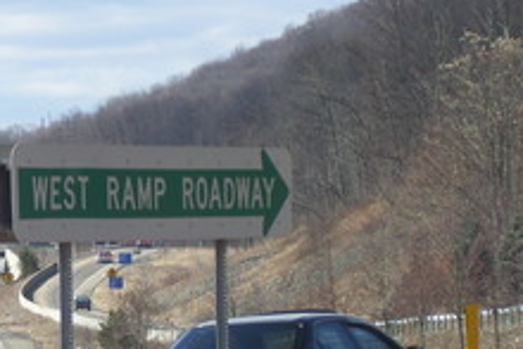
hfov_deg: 6.7
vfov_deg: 4.5
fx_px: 4448
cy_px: 254
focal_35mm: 306
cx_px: 19
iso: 80
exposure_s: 1/400
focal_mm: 18
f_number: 4.6
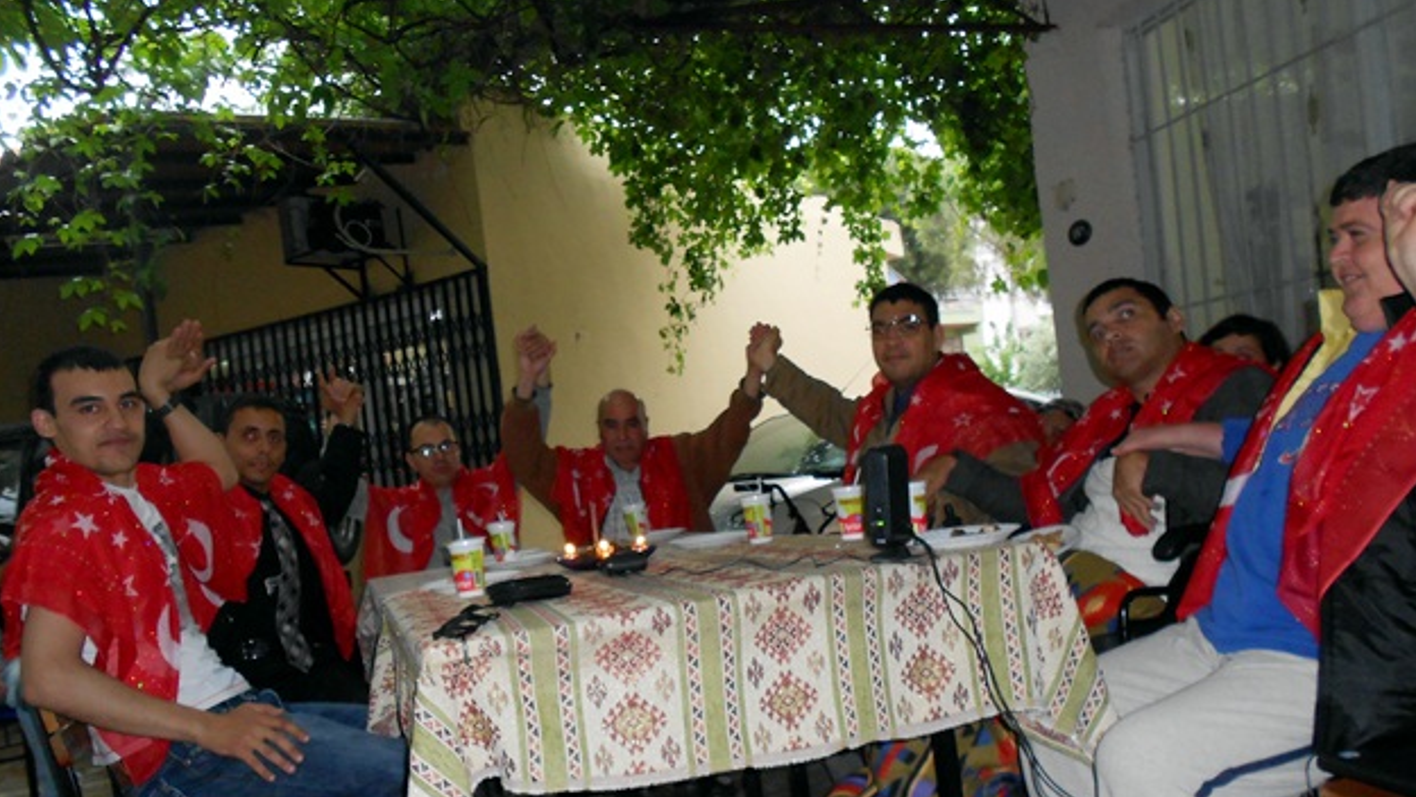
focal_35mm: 29
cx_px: 709
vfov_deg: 40.1
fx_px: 1089
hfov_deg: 66.1
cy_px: 460
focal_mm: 4.6
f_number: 3.2
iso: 200
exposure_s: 1/25
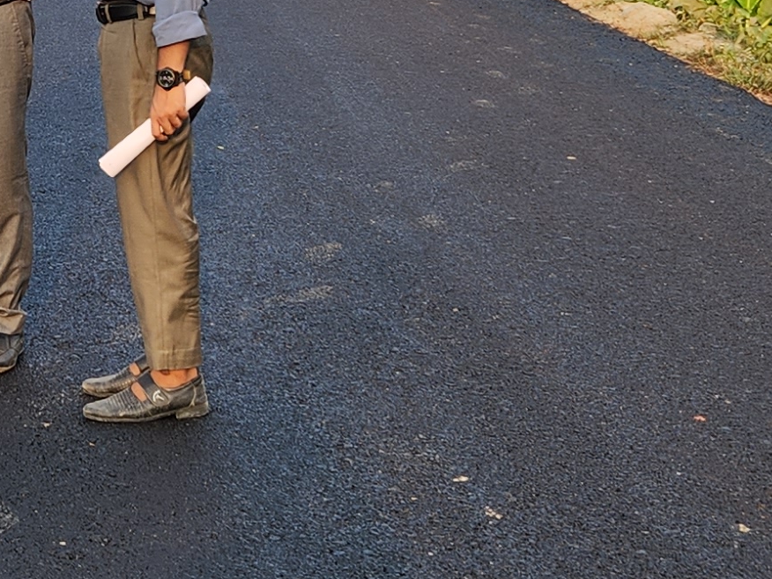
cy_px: -179
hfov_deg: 18.6
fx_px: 2342
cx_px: 173
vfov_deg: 13.6
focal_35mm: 105
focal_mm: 5.4
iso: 20
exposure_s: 1/544
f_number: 1.8
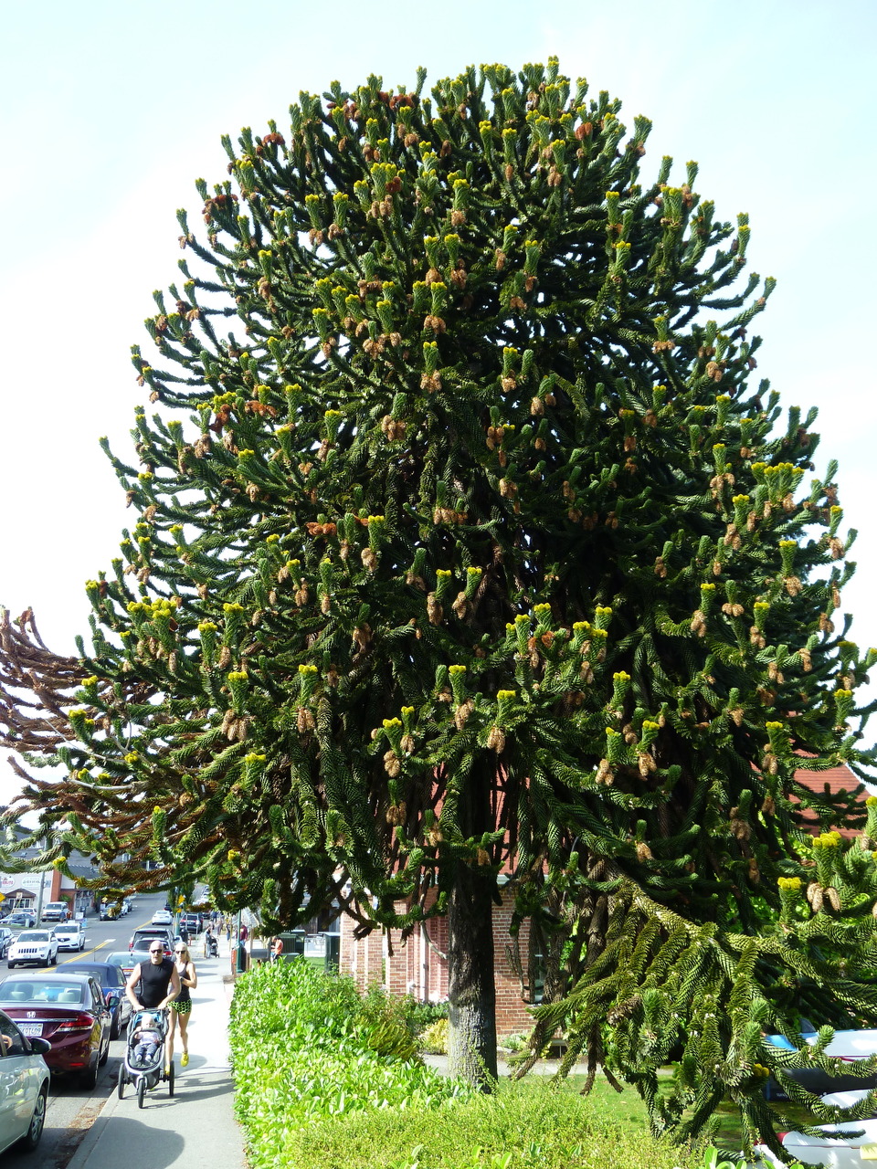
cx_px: 438
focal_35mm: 29
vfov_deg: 61.7
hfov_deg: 48.2
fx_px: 980
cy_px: 584
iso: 80
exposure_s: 1/125
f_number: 3.5
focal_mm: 5.2
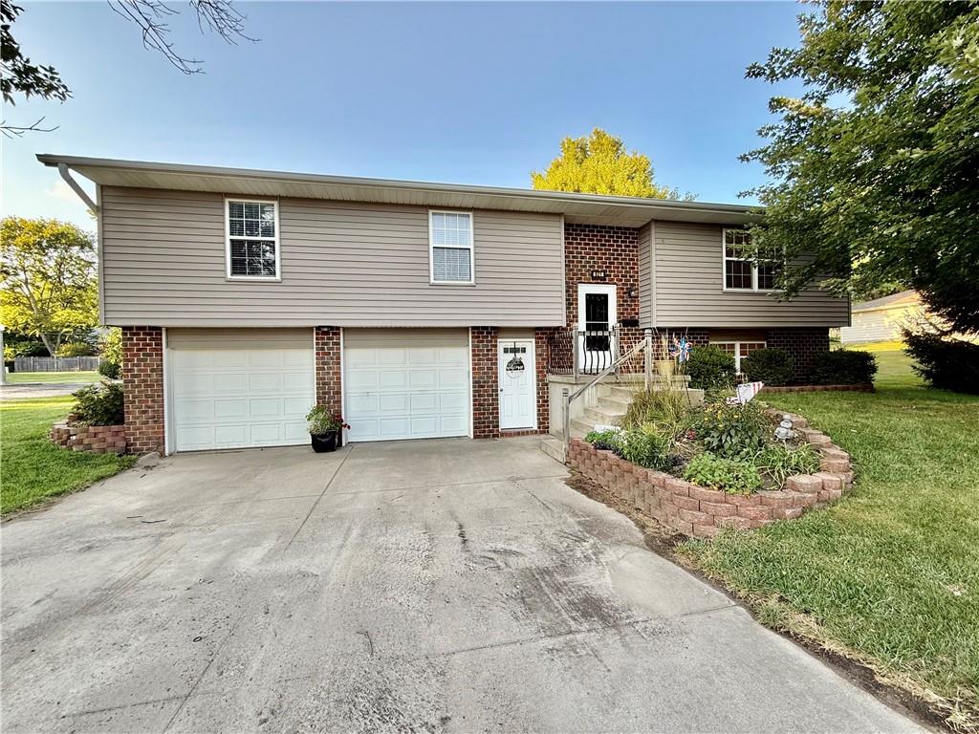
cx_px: 490
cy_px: 367
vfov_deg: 85.7
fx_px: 396
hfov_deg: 102.1
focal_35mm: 14
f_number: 2.2
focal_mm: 2.22
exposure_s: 1/137
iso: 50
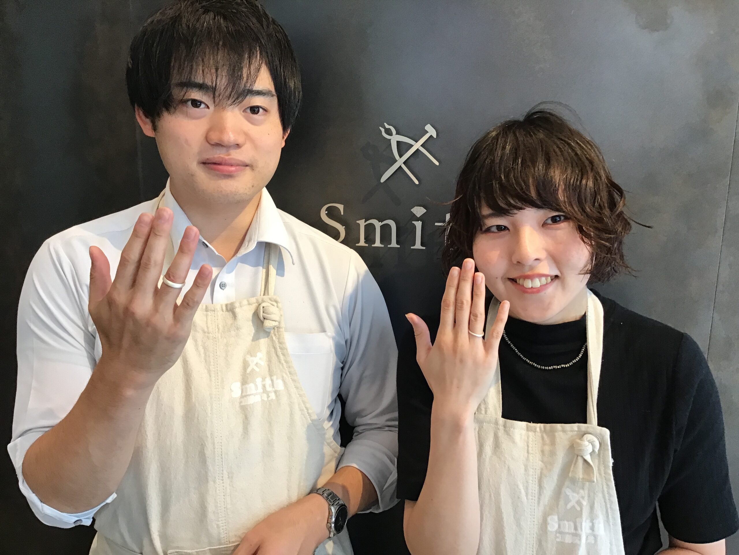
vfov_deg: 45.4
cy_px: 278
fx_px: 662
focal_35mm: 31
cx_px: 370
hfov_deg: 58.4
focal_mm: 3.3
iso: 50
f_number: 2.4
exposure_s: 1/33
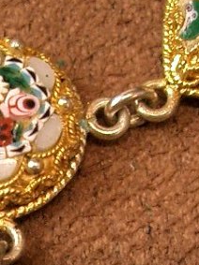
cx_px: 2
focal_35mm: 174
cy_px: 331
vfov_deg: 11.1
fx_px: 1335
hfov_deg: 8.5
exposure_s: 1/60
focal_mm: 6.8
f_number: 2.8
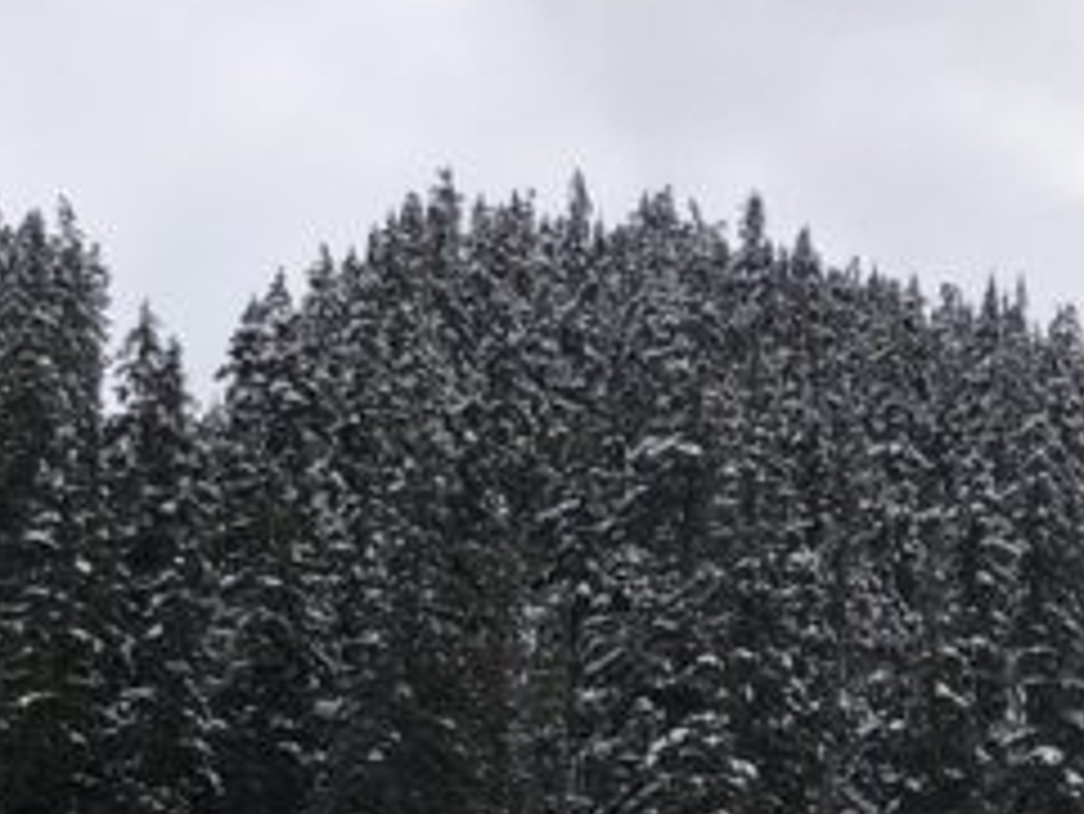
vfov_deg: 11.7
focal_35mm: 119
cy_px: 1372
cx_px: 1017
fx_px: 3728
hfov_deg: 16.3
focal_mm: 3.99
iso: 20
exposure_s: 1/4367
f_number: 1.8
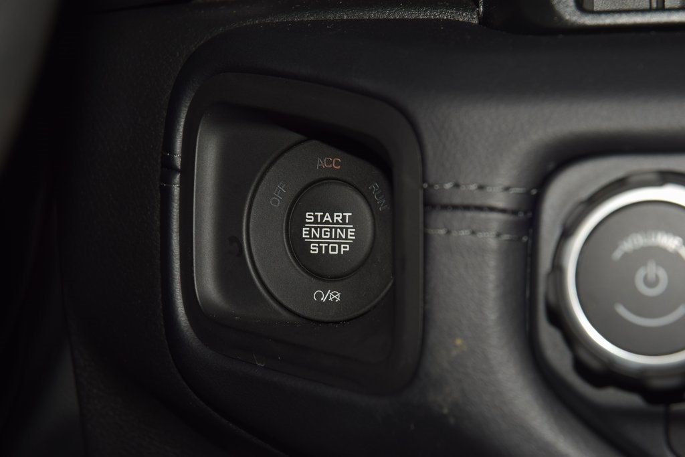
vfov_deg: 13.0
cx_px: 342
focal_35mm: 105
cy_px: 228
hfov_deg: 19.5
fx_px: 1998
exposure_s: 1/125
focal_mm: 70
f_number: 8
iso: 100
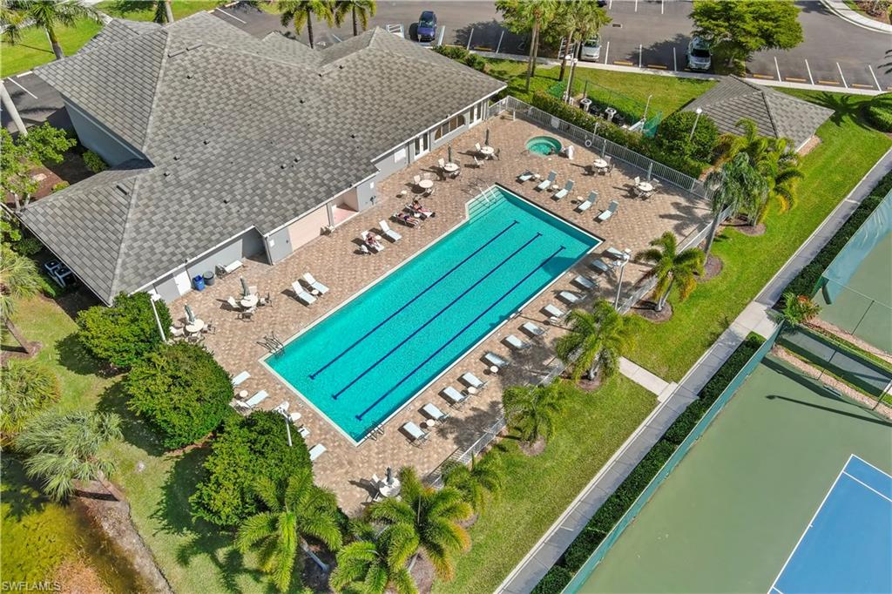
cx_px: 446
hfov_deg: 63.7
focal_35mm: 29
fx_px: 718
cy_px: 297
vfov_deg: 44.9
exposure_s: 1/300
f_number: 6.3
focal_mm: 10.57
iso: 100
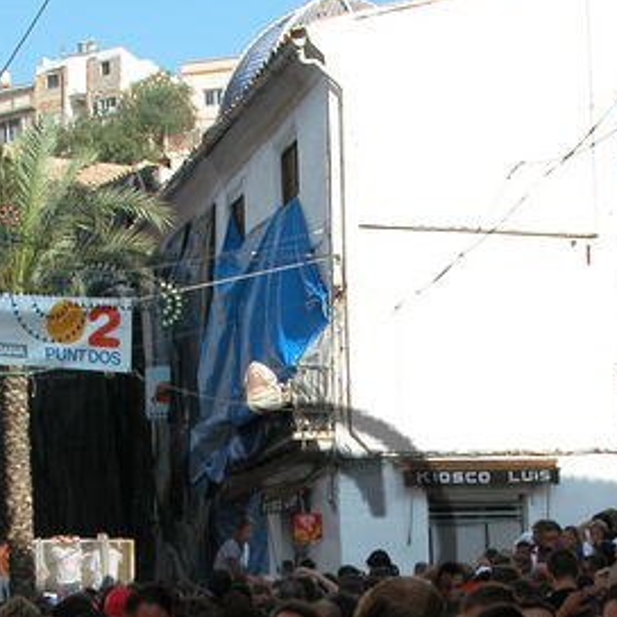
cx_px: 304
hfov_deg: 19.1
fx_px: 1835
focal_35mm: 91
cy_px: 551
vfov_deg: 18.8
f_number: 5.6
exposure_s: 1/270
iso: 100
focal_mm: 8.9
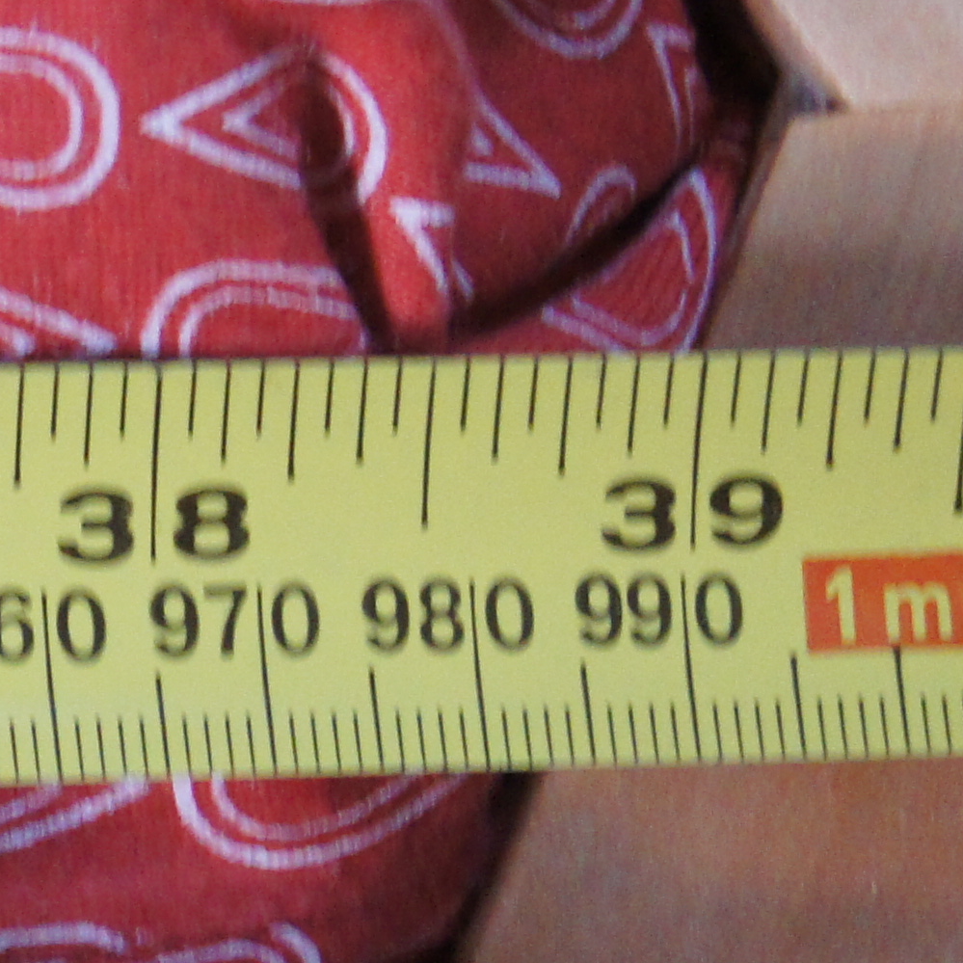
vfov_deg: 5.4
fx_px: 10133
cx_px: -694
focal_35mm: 322
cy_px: 747
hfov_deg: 5.4
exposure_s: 1/8
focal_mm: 55
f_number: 5.6
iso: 1600
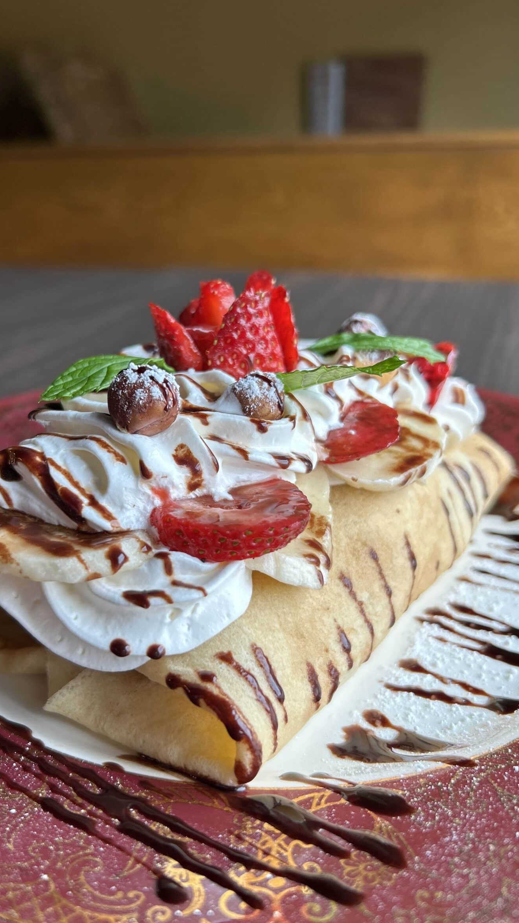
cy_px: 486
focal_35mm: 31
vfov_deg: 62.6
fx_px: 758
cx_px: 204
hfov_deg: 37.6
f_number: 1.5
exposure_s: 1/120
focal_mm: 5.7
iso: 40
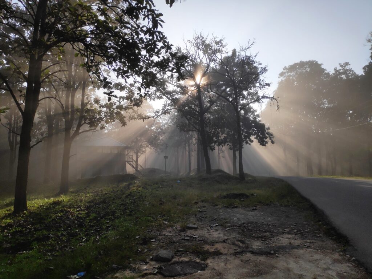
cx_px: 186
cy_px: 140
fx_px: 215
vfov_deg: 66.0
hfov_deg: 81.7
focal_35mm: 20
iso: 100
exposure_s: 1/5505
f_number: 1.9
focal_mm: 3.94
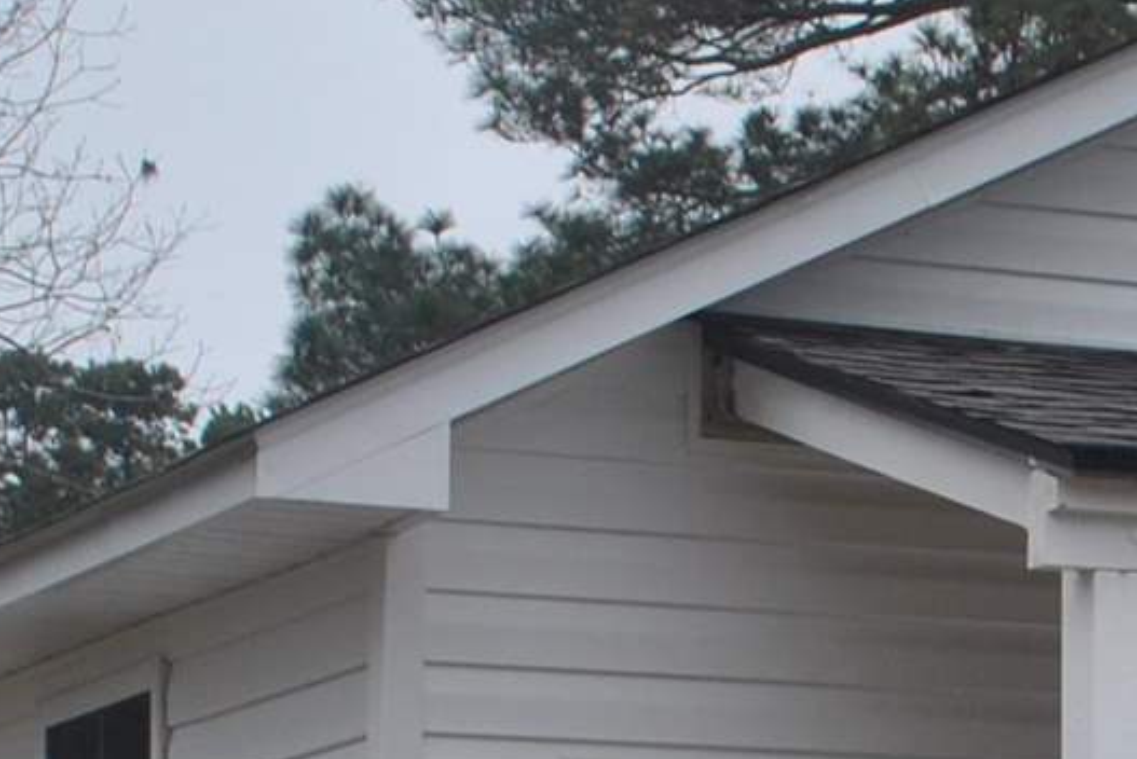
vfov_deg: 6.4
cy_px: 1348
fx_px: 6636
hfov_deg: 9.5
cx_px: 1691
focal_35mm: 210
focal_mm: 24
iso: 100
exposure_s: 1/200
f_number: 7.1
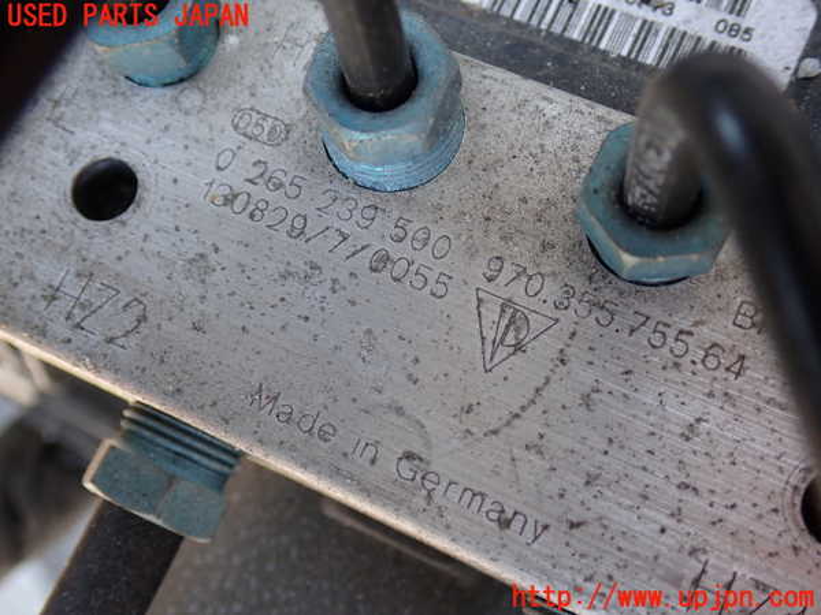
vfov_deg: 32.9
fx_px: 1044
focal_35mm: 44
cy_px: 308
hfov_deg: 42.9
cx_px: 410
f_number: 2.9
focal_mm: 7.84
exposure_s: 1/50
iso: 200
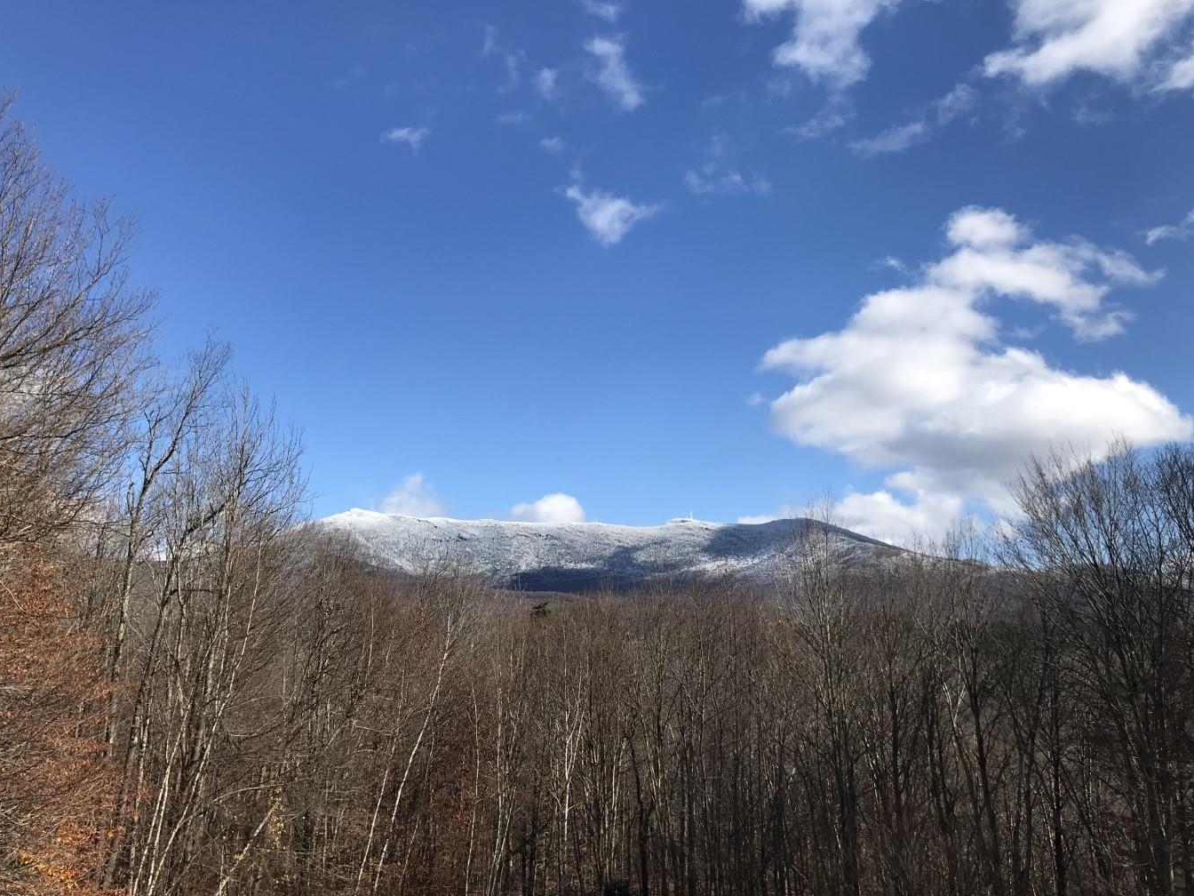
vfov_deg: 46.8
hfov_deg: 59.9
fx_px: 1035
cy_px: 437
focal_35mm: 30
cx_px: 558
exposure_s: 1/2457
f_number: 1.8
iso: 20
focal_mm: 3.99
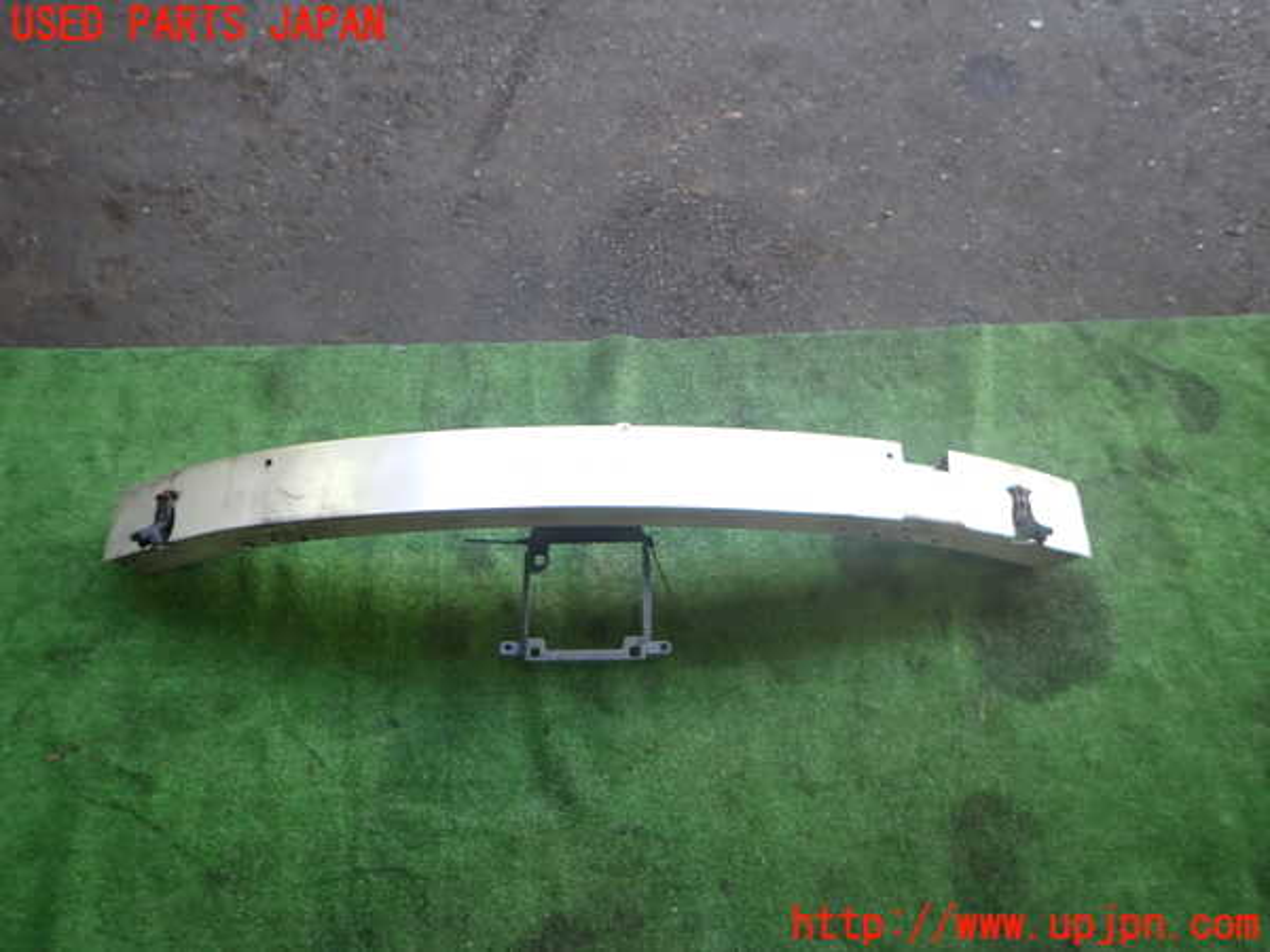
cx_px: 635
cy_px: 476
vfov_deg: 54.9
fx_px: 917
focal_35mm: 25
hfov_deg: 69.4
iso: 200
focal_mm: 4.5
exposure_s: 1/125
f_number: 2
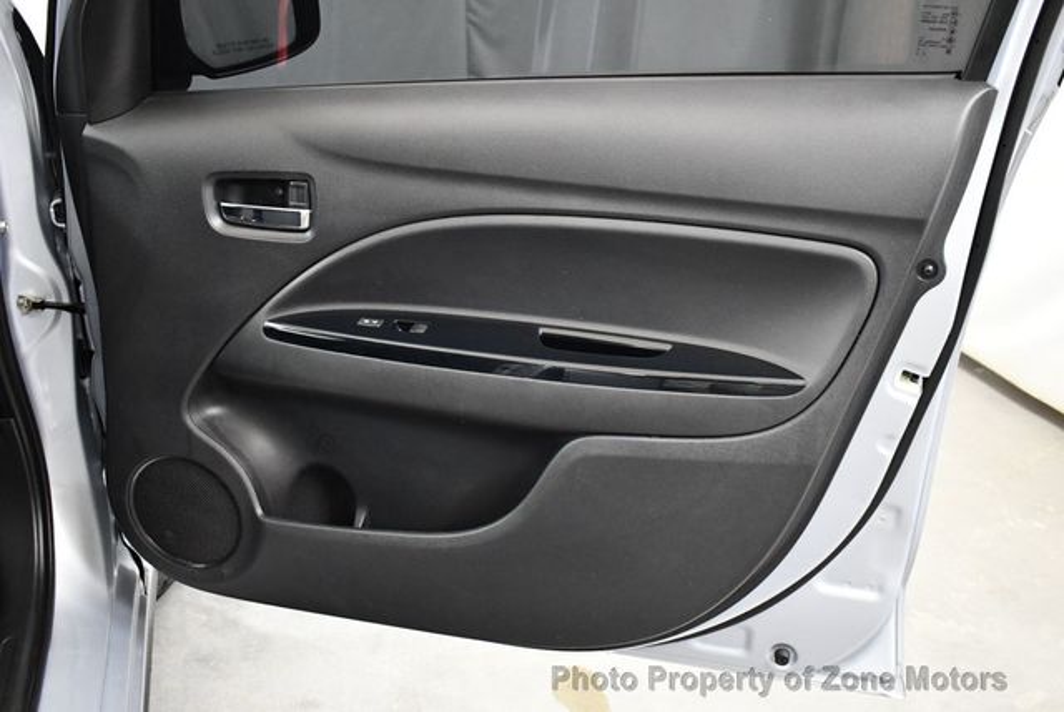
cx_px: 532
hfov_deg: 53.1
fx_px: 1065
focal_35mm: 36
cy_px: 356
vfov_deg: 36.9
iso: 3600
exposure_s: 1/60
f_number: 3.5
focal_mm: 18
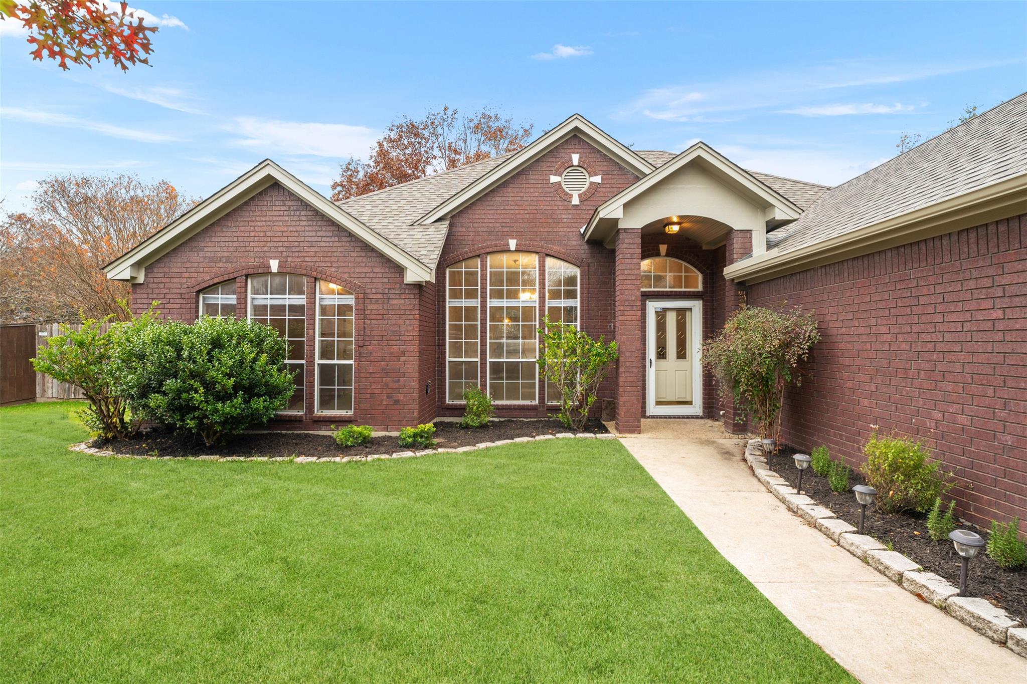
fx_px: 513
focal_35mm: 18
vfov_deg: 67.4
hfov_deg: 90.0
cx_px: 514
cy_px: 342
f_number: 8
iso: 400
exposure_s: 1/8
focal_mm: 18
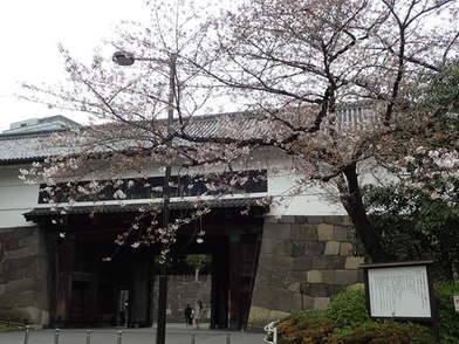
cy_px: 172
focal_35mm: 38
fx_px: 504
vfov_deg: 37.7
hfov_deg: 49.0
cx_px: 230
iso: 100
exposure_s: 1/200
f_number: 3.5
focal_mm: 6.86
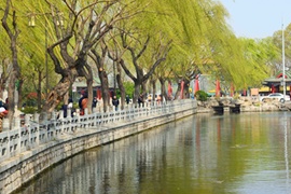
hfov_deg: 19.4
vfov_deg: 13.0
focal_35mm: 105
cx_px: 177
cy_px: 72
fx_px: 849
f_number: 11
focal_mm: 70
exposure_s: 1/200
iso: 200
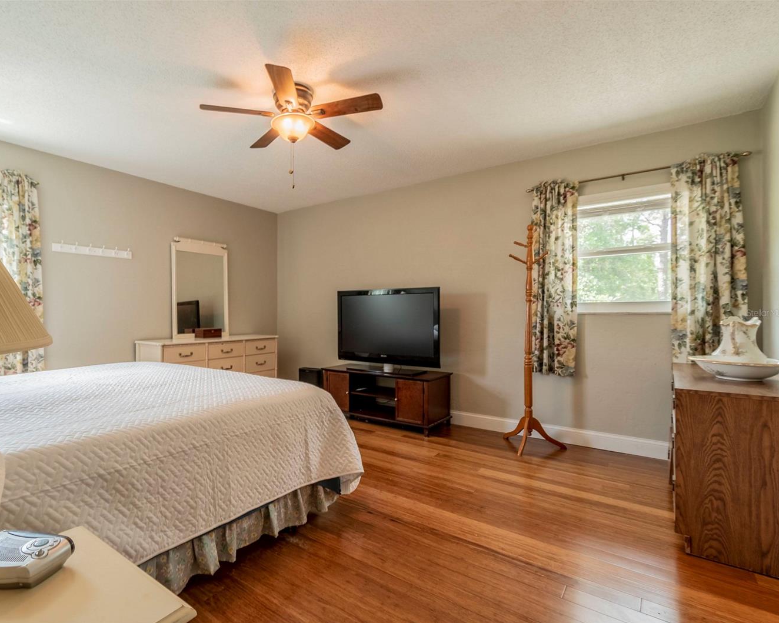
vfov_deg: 77.0
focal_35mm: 17
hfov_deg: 88.6
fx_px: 392
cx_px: 317
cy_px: 313
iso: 320
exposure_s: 1/40
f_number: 7.1
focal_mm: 10
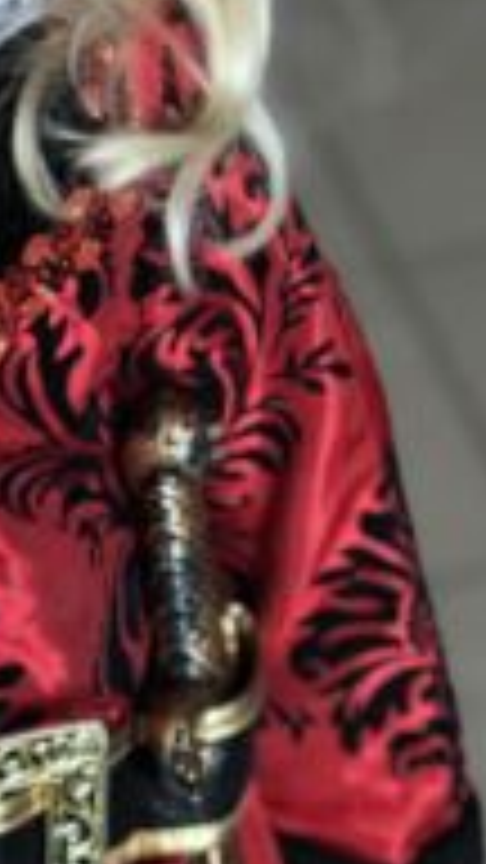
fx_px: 4055
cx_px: -108
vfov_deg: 12.2
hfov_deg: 6.8
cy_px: 351
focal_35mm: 177
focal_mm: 6
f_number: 2.4
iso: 100
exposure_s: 1/33
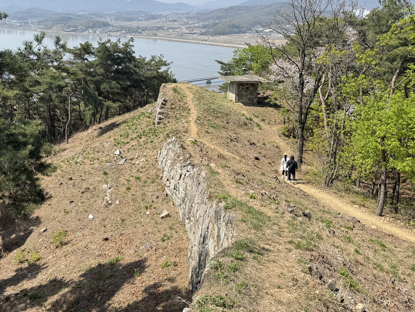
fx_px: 456
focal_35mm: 38
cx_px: 125
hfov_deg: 47.8
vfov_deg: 37.1
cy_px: 91
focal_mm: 6.76
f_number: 1.78
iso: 80
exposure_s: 1/3802
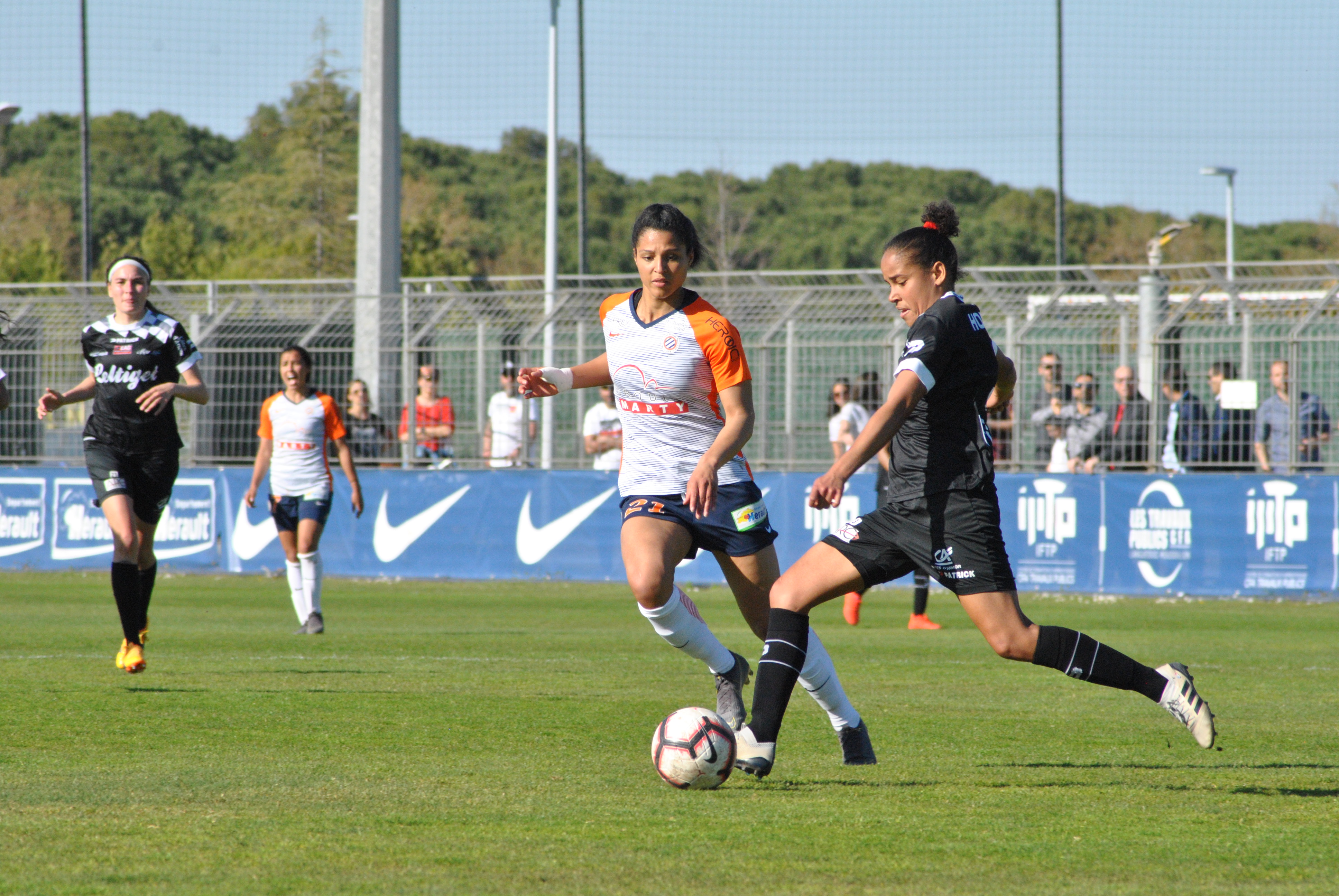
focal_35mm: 375
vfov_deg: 3.7
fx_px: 13965
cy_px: 448
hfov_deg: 5.5
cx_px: 670
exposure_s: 1/1000
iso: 800
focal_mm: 250
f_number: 14
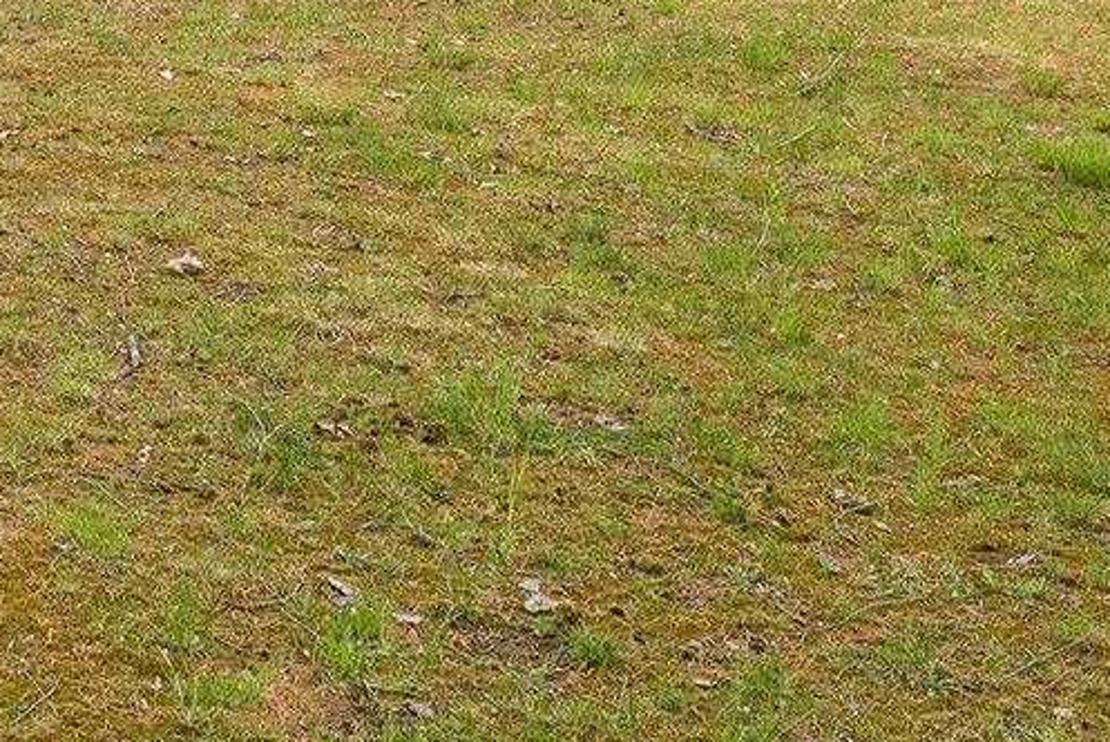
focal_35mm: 70
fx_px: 2172
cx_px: -371
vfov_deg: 17.9
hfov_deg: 24.6
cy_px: -270
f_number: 5.6
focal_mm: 17.1
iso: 250
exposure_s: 1/400
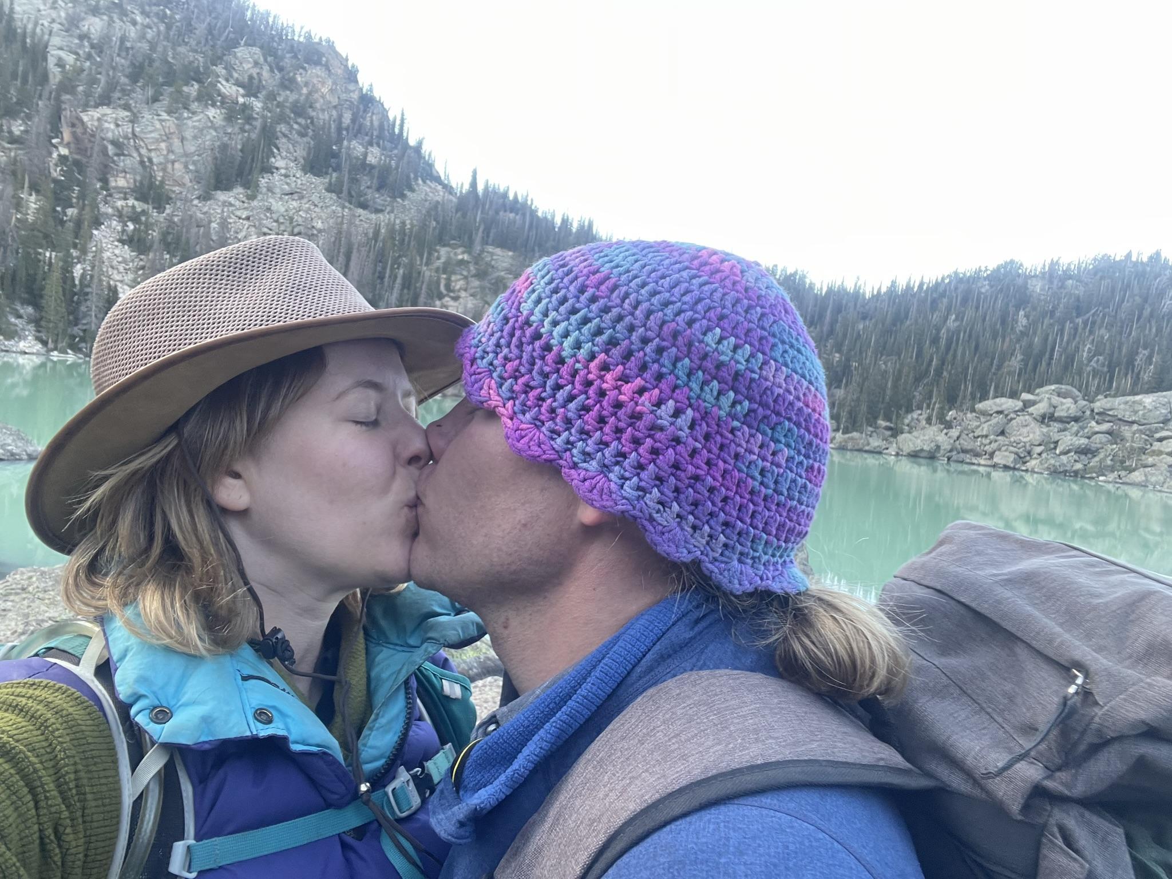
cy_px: 440
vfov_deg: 58.9
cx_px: 586
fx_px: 779
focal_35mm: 23
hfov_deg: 73.9
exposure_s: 1/62
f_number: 2.2
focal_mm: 2.71
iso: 100
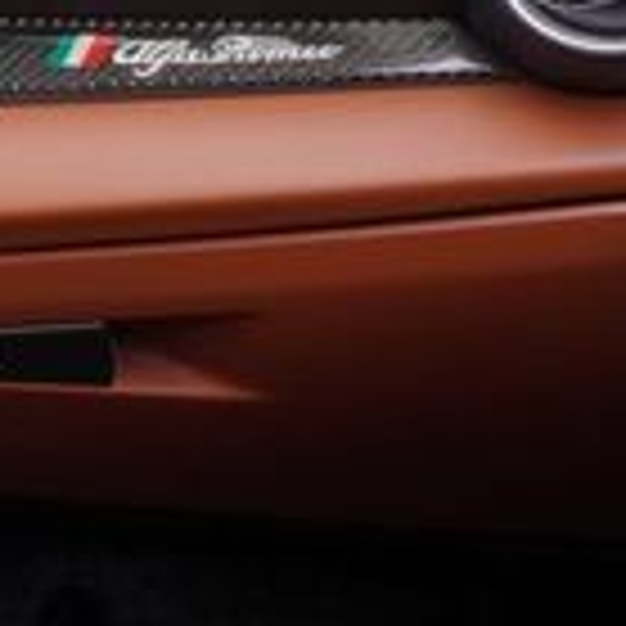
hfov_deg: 14.7
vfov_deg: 16.3
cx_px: -446
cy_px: 146
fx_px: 2169
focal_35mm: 106
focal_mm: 18
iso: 160
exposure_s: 1/15
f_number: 13
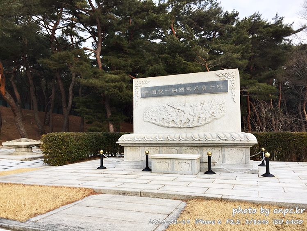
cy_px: 116
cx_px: 154
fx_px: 257
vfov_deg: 48.2
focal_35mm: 29
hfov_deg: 61.7
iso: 32
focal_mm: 4.15
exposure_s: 1/824
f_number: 2.2
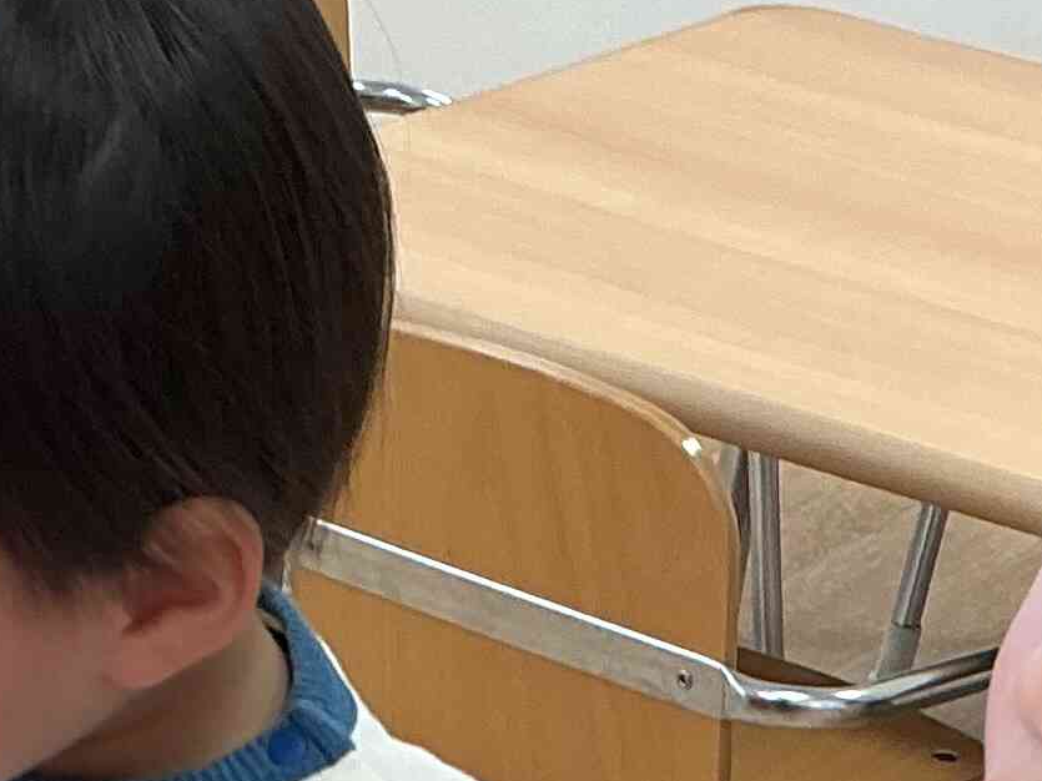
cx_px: 362
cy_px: 1179
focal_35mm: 140
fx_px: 4214
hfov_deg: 14.1
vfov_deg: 10.2
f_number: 1.8
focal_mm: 3
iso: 40
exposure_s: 1/120
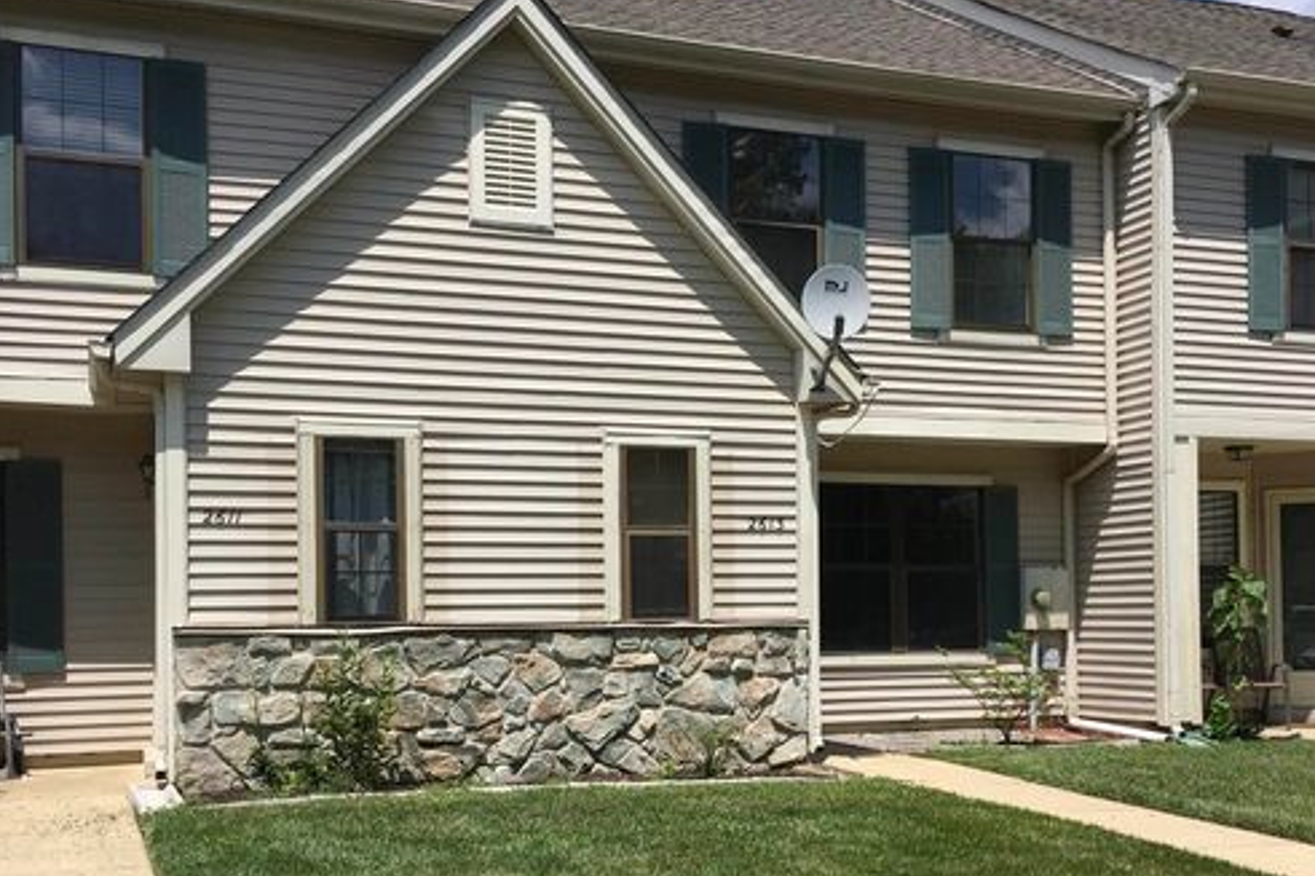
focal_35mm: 41
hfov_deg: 47.4
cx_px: 659
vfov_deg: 32.3
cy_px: 596
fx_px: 1497
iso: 25
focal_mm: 4.15
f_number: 2.2
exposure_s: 1/2564
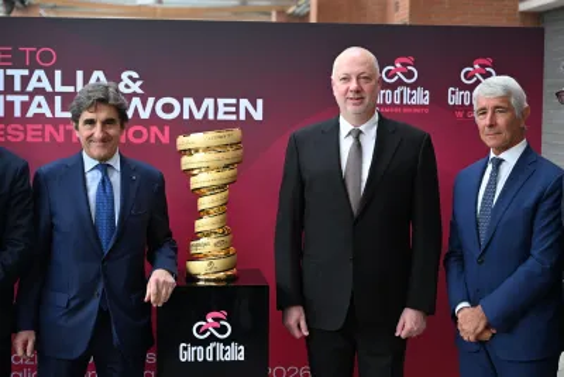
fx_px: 1050
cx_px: 282
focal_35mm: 67
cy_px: 188
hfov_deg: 30.1
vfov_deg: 20.3
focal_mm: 67
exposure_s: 1/320
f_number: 4
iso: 1000
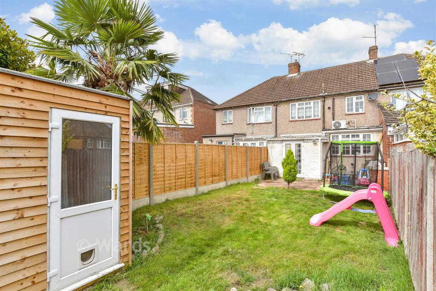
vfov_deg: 77.3
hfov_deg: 100.4
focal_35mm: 15
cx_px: 218
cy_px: 146
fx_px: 182
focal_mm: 10
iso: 160
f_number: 8
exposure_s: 1/250
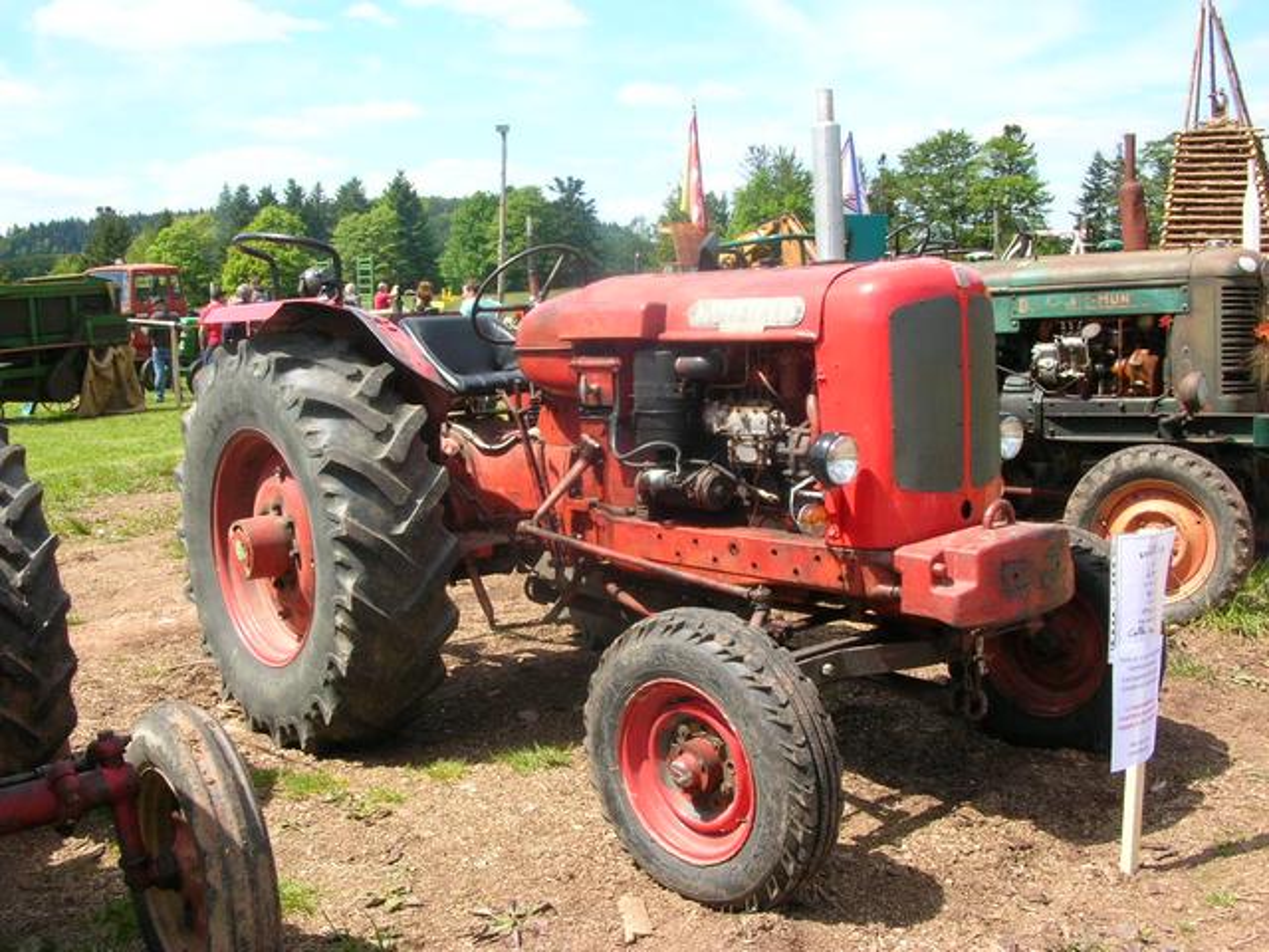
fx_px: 1283
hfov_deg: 52.6
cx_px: 634
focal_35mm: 35
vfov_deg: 40.7
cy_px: 476
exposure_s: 1/140
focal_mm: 5.8
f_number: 5.6
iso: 50
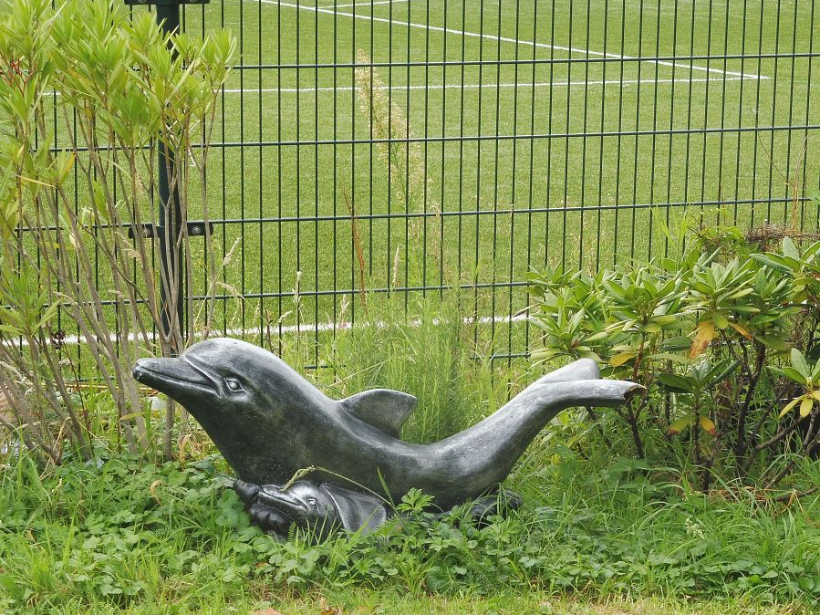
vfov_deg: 10.7
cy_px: 343
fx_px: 3292
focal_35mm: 139
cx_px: 460
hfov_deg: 14.2
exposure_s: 1/100
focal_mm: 21.8
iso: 125
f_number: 6.3
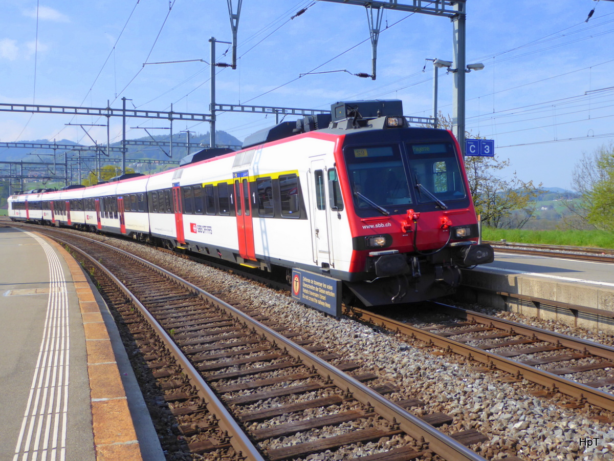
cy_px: 230
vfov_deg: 34.3
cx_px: 307
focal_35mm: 42
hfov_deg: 44.8
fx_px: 745
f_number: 3.8
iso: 80
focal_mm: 7.2
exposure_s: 1/640
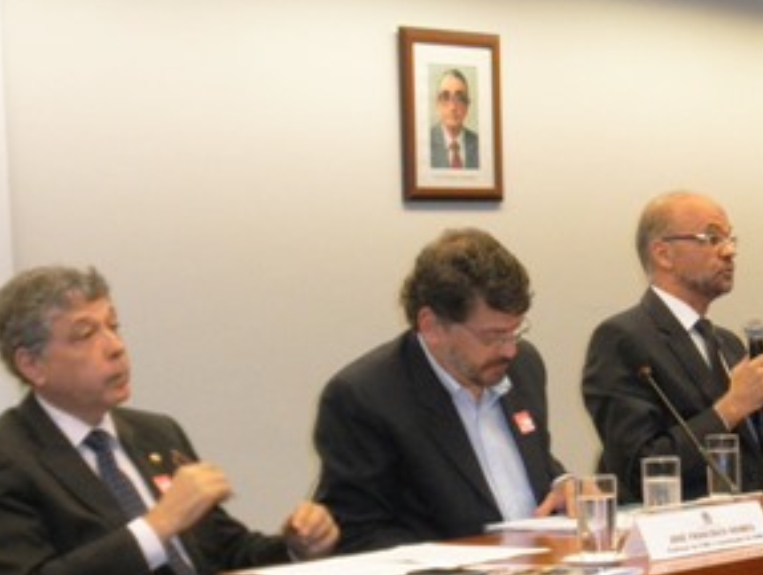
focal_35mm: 98
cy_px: 365
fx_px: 2163
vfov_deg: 15.1
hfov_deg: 19.4
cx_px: 776
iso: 200
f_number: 3.4
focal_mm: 7.9
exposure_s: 1/80
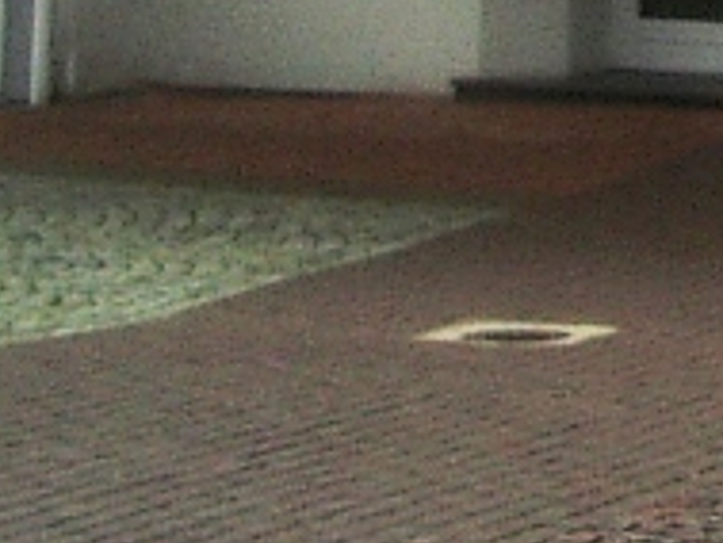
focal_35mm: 206
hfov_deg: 9.2
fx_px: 4305
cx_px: 1266
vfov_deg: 6.7
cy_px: -922
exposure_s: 1/320
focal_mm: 5.8
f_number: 4.8
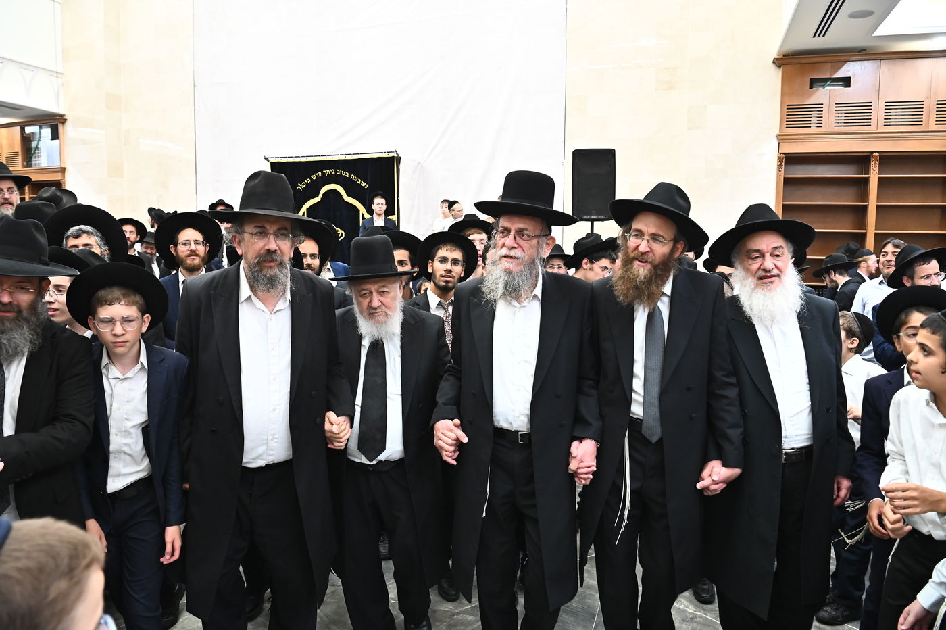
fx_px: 630
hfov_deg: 73.8
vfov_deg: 53.1
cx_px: 473
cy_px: 315
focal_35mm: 24
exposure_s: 1/160
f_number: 6.3
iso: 3200
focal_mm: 24
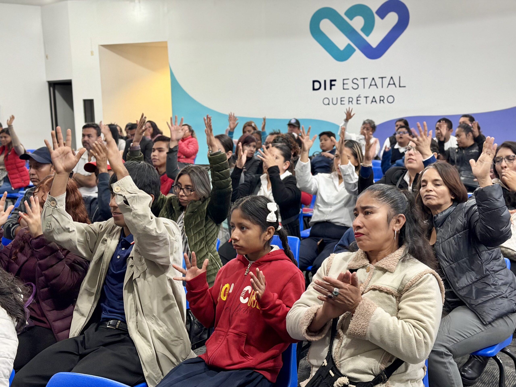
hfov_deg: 39.7
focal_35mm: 48
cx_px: 258
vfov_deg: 30.3
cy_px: 194
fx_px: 716
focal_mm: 6.76
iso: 500
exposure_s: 1/40
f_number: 1.78
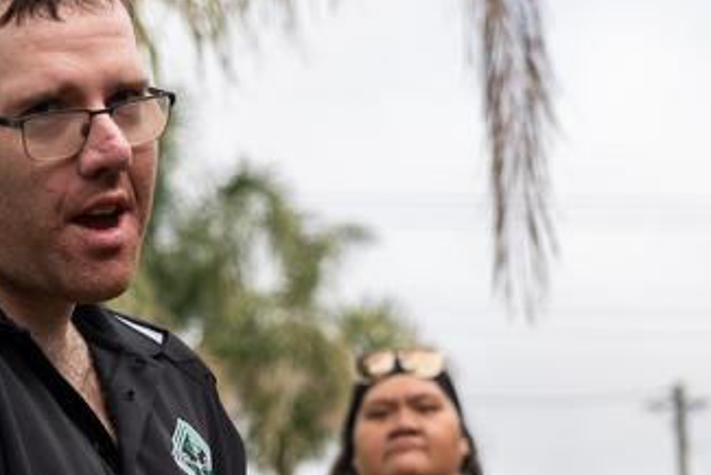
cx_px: 328
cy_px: 426
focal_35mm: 128
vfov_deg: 10.7
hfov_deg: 16.0
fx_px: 2529
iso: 400
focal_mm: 52
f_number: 4
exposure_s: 1/1600
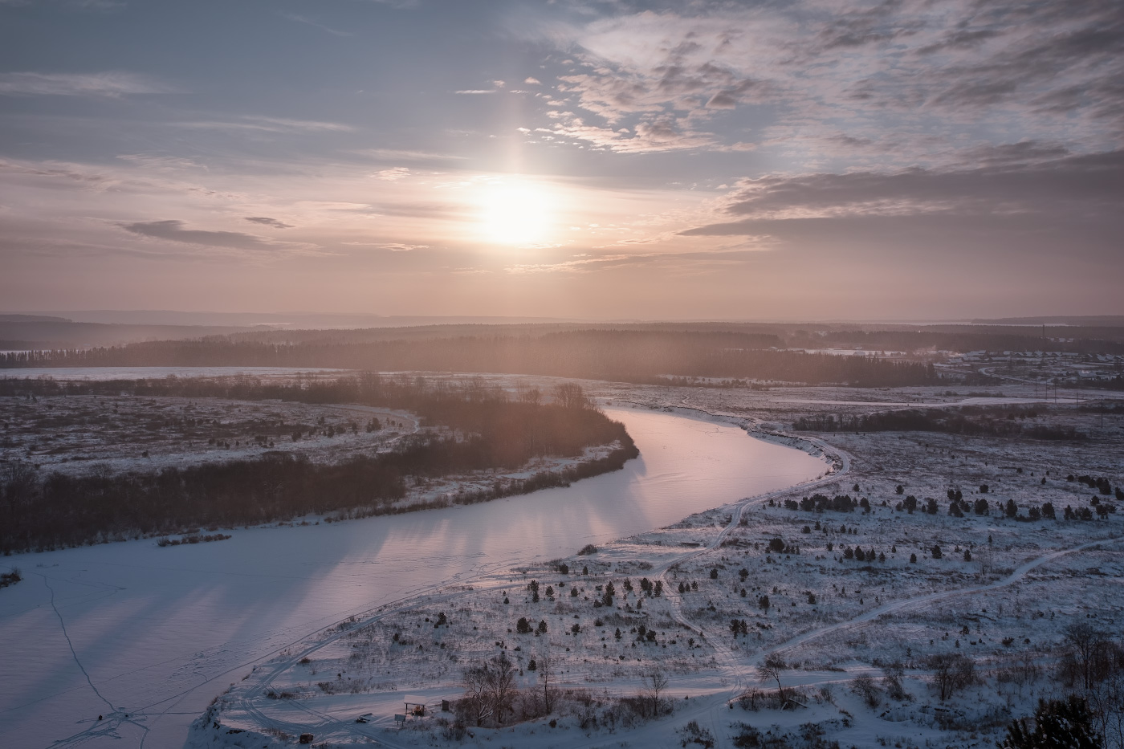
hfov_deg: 44.5
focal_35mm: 44
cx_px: 562
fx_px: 1374
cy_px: 374
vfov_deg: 30.5
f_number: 11
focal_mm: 29.3
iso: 400
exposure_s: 1/480
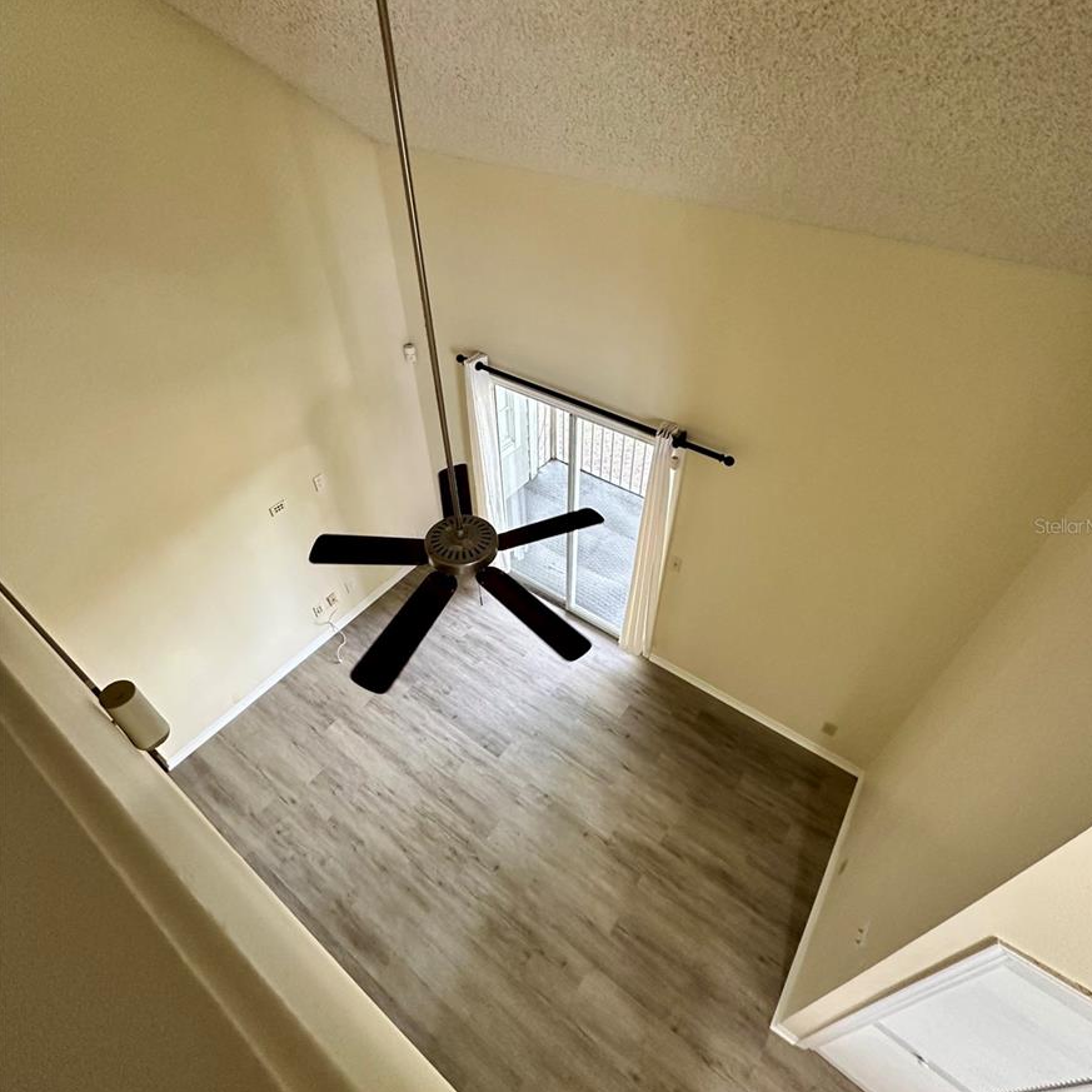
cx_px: 560
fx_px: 607
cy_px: 525
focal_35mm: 17
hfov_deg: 84.0
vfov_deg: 83.9
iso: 320
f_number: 2.2
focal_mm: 2.22
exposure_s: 1/93
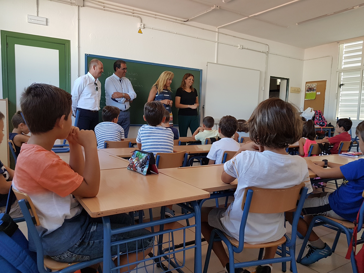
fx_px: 273
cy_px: 136
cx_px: 182
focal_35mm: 26
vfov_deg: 53.1
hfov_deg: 67.3
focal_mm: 4.2
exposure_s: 1/50
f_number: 1.7
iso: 50
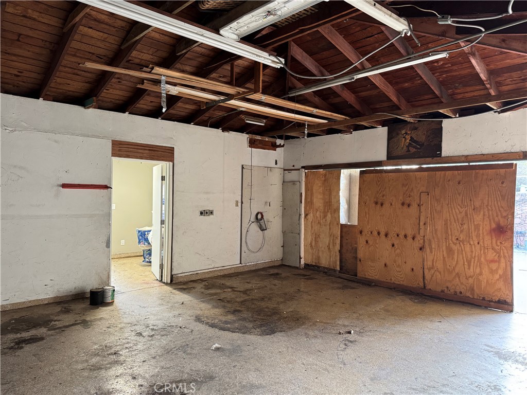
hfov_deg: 71.6
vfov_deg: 56.8
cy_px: 198
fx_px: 365
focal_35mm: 24
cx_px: 264
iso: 500
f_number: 1.78
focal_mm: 6.76
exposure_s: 1/60
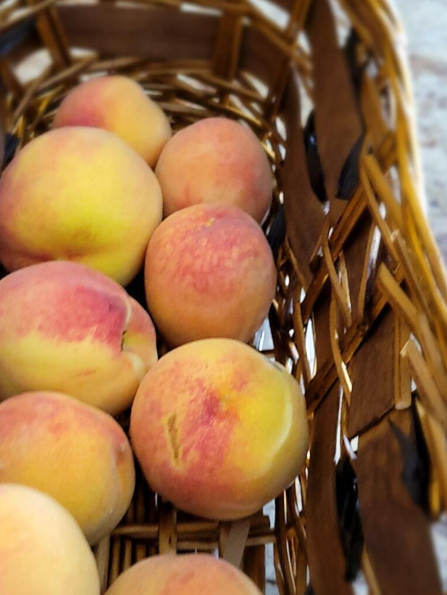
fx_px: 878
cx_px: 163
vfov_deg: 37.3
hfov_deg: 28.4
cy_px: 359
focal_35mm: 51
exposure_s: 1/15
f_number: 1.8
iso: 320
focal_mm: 5.4
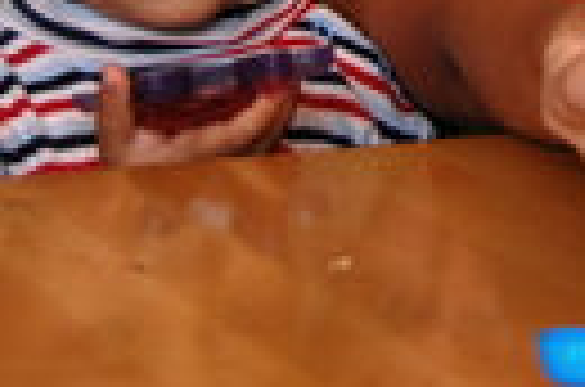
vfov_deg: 7.6
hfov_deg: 11.4
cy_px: -196
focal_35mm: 177
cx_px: 688
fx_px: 2869
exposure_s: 1/60
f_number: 4.5
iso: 400
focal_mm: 34
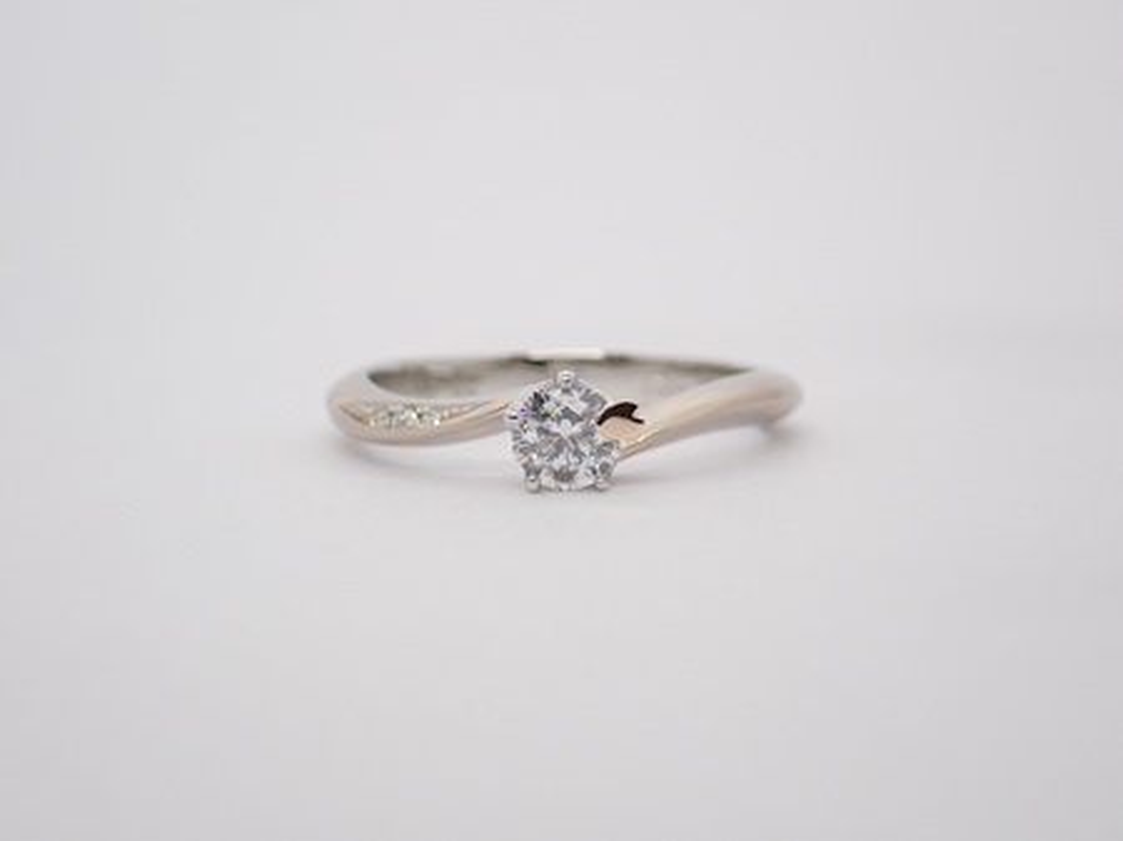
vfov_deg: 18.0
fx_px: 2659
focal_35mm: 82
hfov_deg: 23.8
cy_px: 420
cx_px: 562
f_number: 4.3
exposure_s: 1/100
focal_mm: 14.62
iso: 200
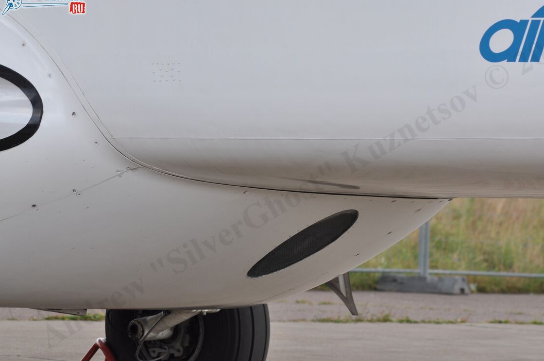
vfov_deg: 5.5
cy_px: 184
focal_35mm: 249
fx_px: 3752
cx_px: 308
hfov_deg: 8.3
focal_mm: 145
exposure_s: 1/100
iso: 200
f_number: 8
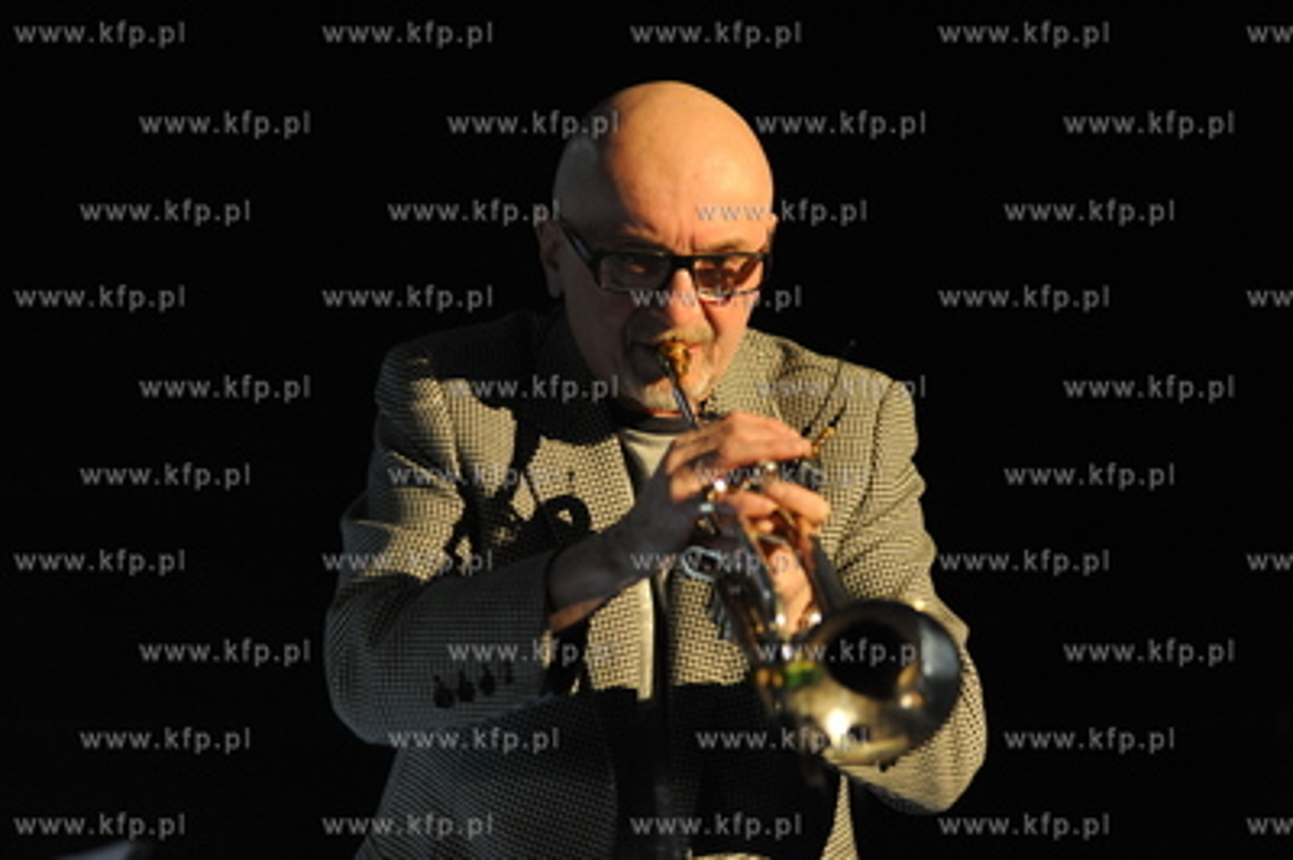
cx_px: 646
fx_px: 5562
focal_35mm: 155
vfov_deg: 8.8
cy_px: 430
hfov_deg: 13.3
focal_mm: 155
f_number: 2.8
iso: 3200
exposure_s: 1/125
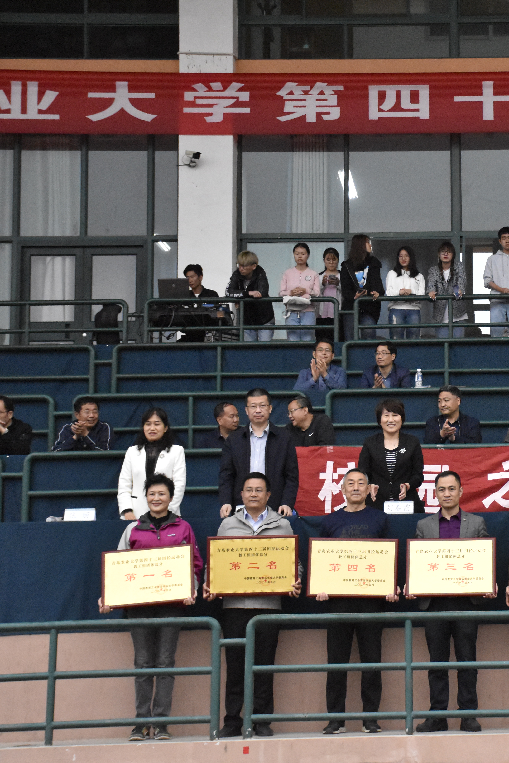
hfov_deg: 15.6
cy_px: 383
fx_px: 1824
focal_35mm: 86
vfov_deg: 23.6
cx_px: 514
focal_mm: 38
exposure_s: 1/1600
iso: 7200
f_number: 4.2
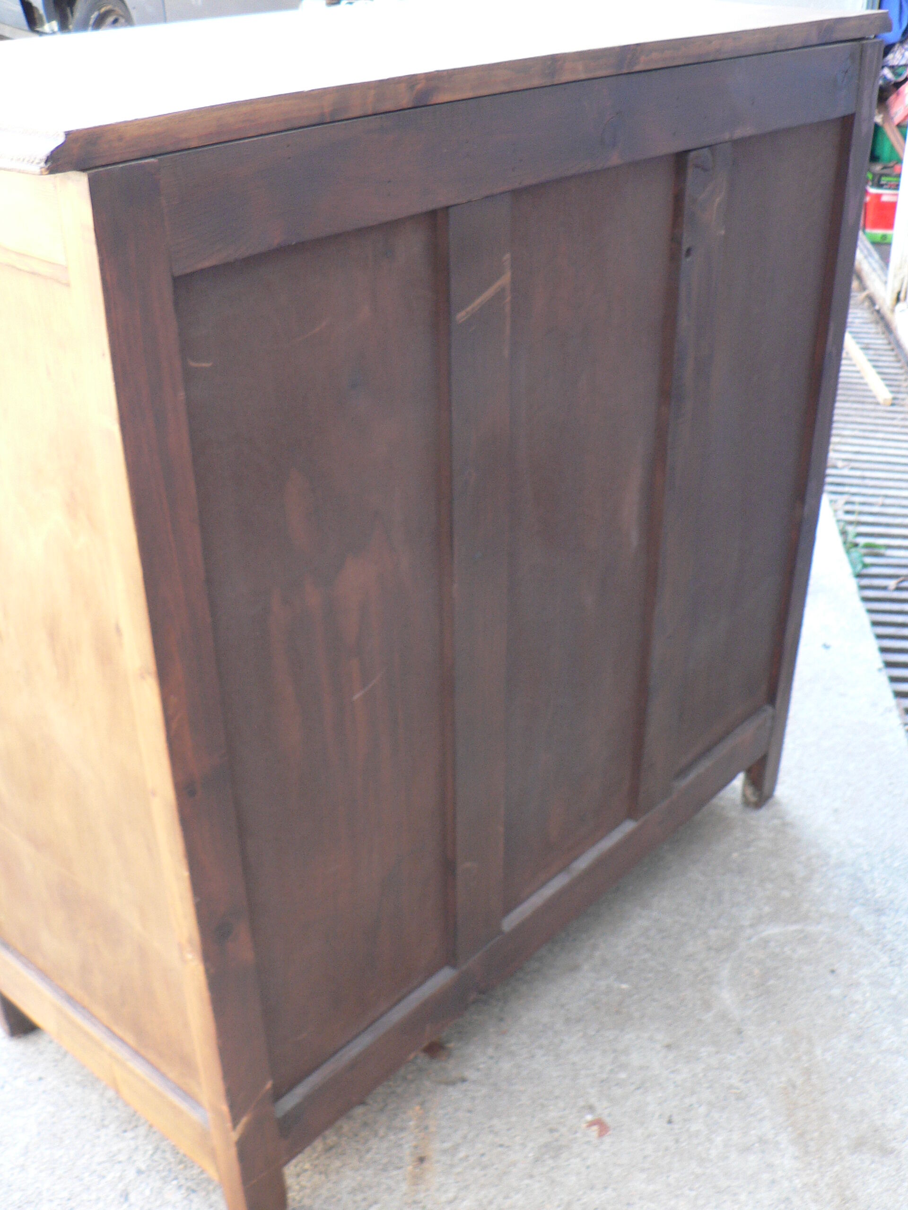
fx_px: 1259
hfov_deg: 39.7
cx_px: 454
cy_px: 605
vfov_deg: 51.4
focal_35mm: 36
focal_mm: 6
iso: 150
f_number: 2.8
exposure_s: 1/30
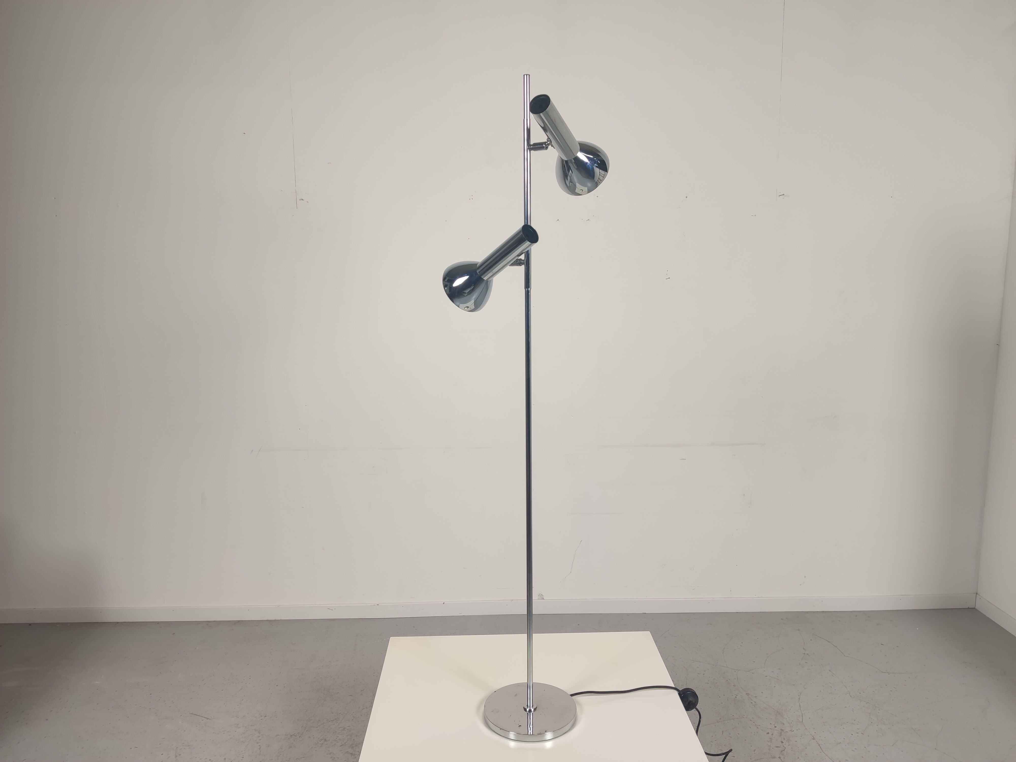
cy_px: 381
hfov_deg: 67.3
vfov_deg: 53.1
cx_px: 508
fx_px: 763
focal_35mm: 26
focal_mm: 4.75
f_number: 1.75
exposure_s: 1/100
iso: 134
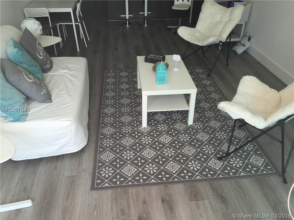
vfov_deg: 48.2
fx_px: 246
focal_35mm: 29
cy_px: 110
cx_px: 147
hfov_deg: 61.7
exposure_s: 1/120
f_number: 2.2
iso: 32
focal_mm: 4.15
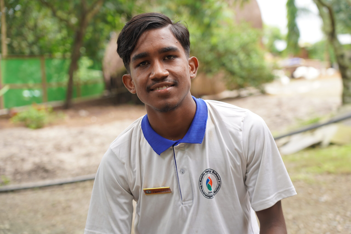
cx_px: 176
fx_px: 692
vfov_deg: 19.2
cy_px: 117
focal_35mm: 71
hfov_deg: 28.5
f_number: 4
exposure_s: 1/160
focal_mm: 71
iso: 125
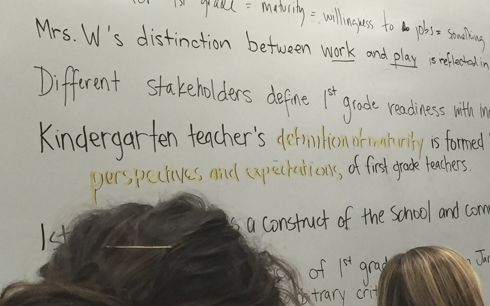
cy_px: 220
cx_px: 419
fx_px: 1148
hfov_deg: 23.6
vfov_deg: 15.1
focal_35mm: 86
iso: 50
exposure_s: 1/15
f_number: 2.2
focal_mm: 4.15
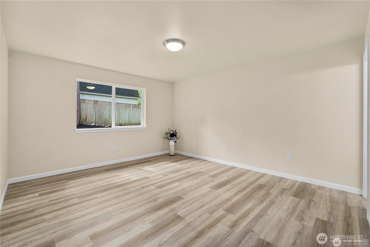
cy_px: 124
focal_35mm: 15
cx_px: 185
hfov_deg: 100.4
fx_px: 154
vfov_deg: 77.4
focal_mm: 15
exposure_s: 1/60
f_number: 7.1
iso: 160
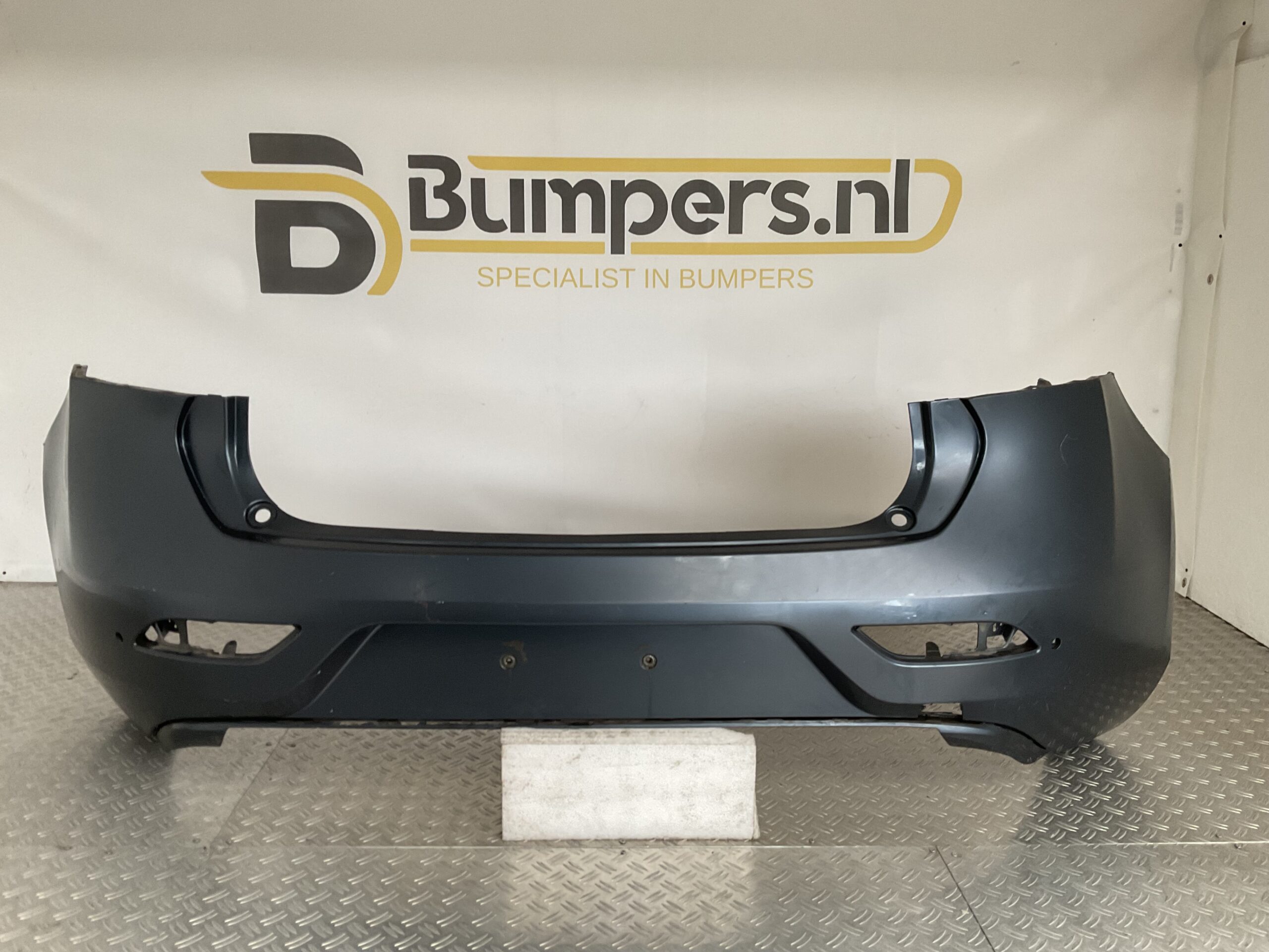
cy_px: 476
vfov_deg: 48.2
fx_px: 1063
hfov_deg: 61.7
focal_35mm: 29
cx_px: 634
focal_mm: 3
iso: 80
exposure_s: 1/60
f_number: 1.8
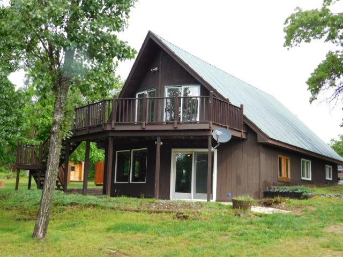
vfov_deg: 32.2
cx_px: 172
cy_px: 128
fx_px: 446
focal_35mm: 45
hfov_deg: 42.1
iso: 125
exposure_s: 1/250
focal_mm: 8
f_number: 3.7
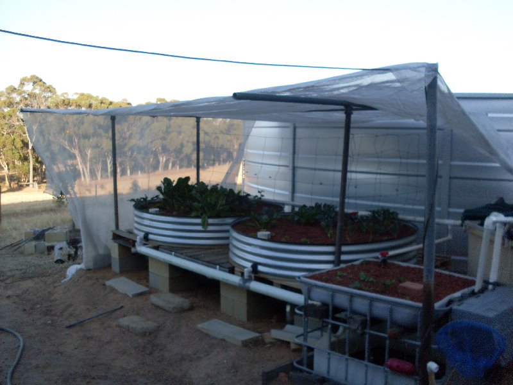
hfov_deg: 49.0
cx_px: 256
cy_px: 192
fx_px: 563
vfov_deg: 37.7
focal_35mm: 38
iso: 80
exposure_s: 1/350
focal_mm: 6.3
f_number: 2.8
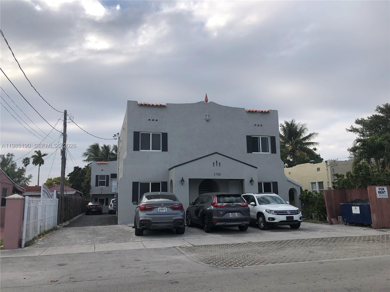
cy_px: 146
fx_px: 315
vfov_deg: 49.7
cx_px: 195
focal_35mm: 28
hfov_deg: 63.4
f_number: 1.8
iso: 20
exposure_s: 1/1473
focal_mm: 3.99
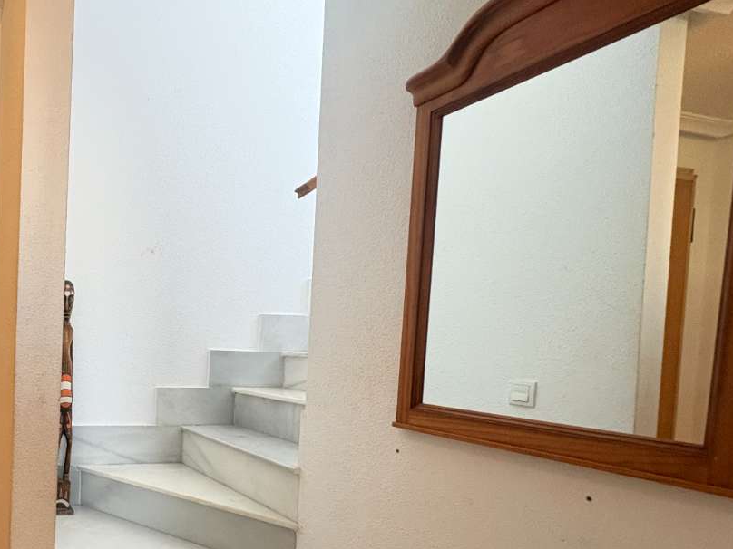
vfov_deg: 51.8
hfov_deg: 58.6
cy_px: 378
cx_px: 88
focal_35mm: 26
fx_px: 551
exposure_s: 1/50
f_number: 2.2
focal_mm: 2.22
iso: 320
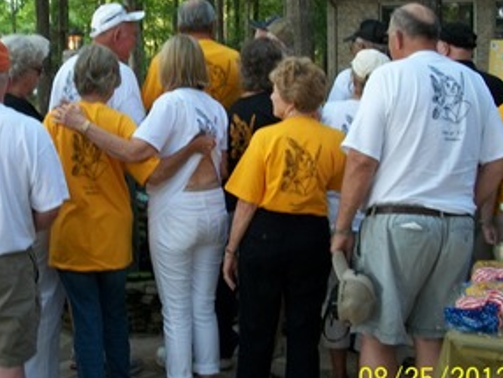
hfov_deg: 34.5
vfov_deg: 26.5
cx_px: 155
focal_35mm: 55
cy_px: 149
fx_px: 800
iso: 123
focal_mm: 6.3
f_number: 3.1
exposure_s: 1/30
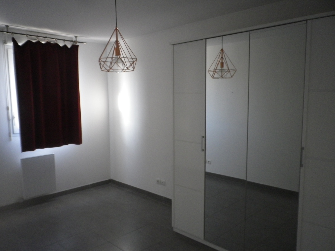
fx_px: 271
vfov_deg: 49.7
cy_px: 126
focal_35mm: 28
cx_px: 168
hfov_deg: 63.4
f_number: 3.5
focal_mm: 5.05
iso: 400
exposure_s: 1/50
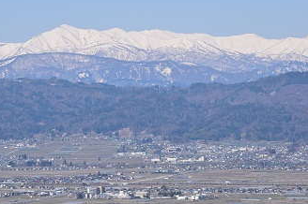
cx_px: 100
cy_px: 106
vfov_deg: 5.7
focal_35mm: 239
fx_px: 2043
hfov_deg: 8.6
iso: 250
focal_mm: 116
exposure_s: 1/500
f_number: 11
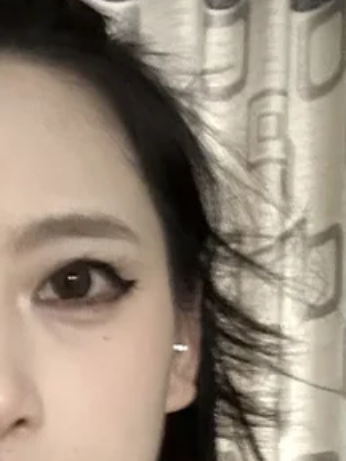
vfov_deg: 20.8
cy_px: 524
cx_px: 10
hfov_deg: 16.3
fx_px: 1186
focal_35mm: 89
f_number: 1.9
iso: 640
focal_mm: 2.69
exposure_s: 1/18
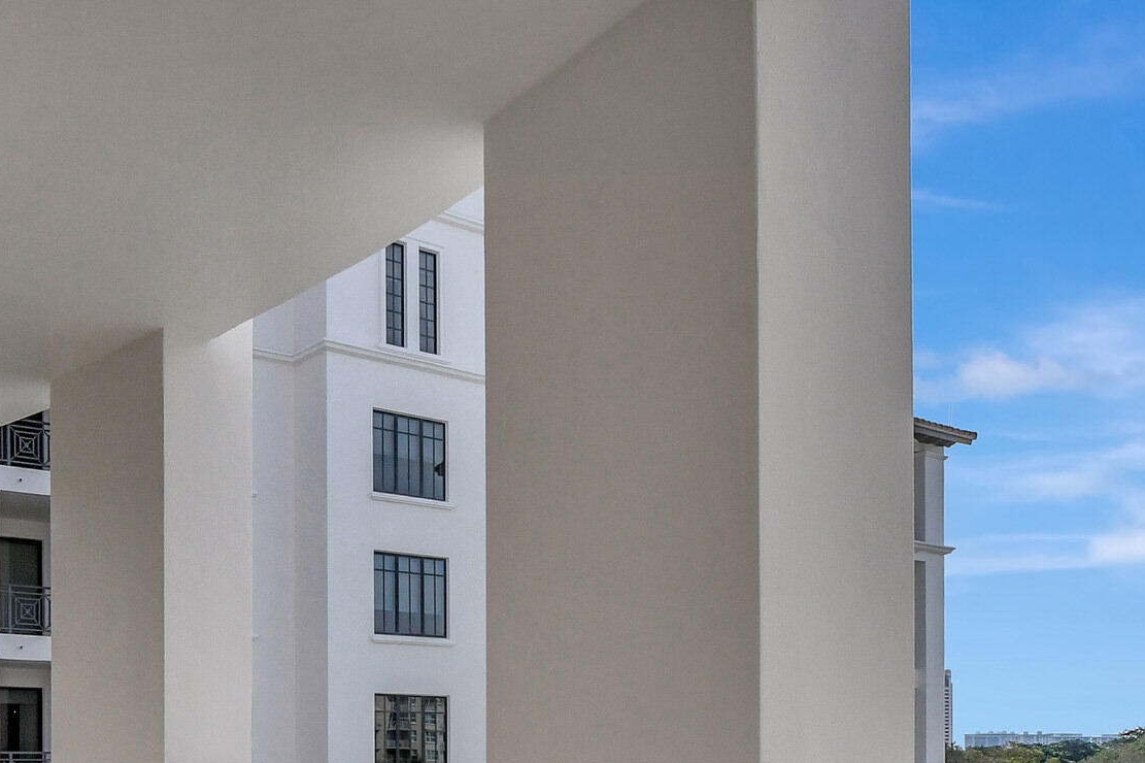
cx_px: 235
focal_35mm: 35
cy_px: 758
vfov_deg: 34.5
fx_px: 1113
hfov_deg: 51.2
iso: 1000
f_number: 9
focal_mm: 10
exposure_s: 1/4000
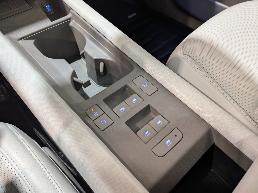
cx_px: 129
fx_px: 179
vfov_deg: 56.8
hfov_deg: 71.6
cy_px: 96
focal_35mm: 24
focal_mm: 4.53
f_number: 1.7
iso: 100
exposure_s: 1/25
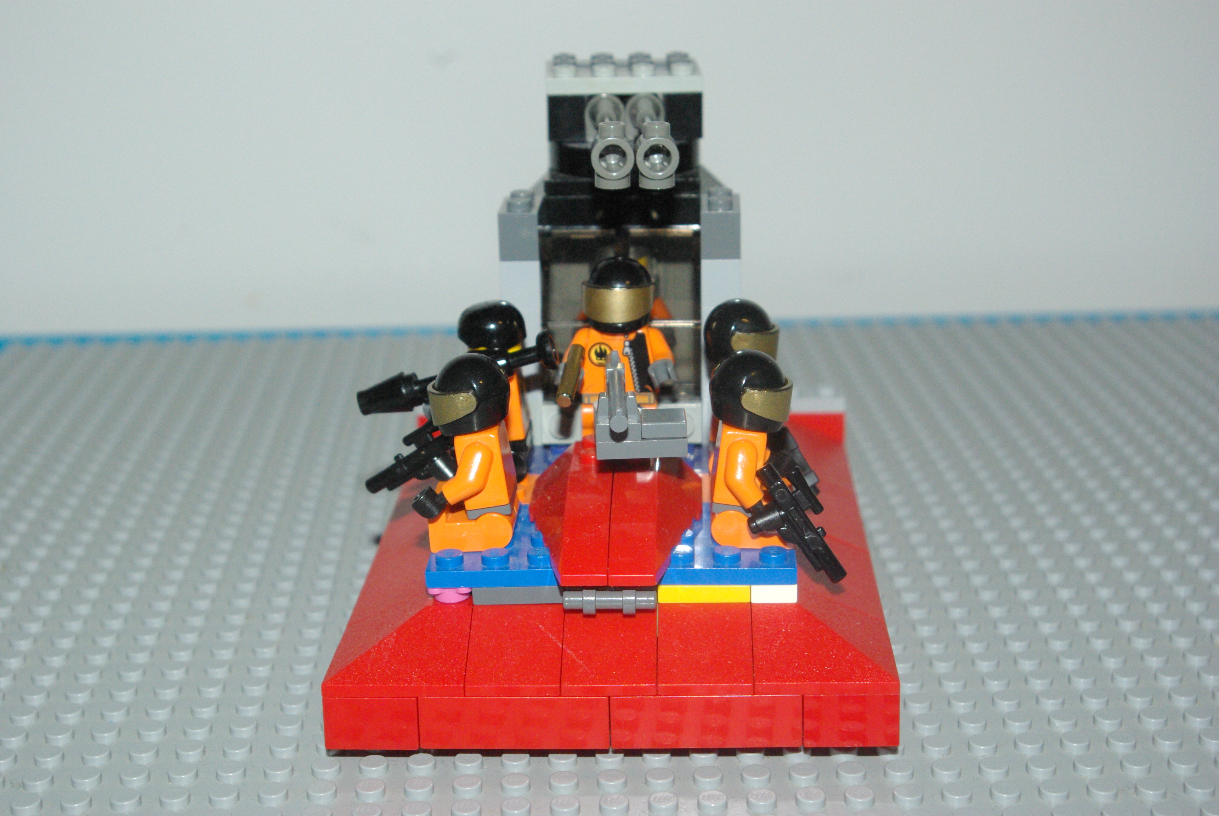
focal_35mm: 57
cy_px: 408
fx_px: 1932
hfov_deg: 35.0
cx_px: 610
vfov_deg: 23.8
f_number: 8
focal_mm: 38
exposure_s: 1/60
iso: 1600
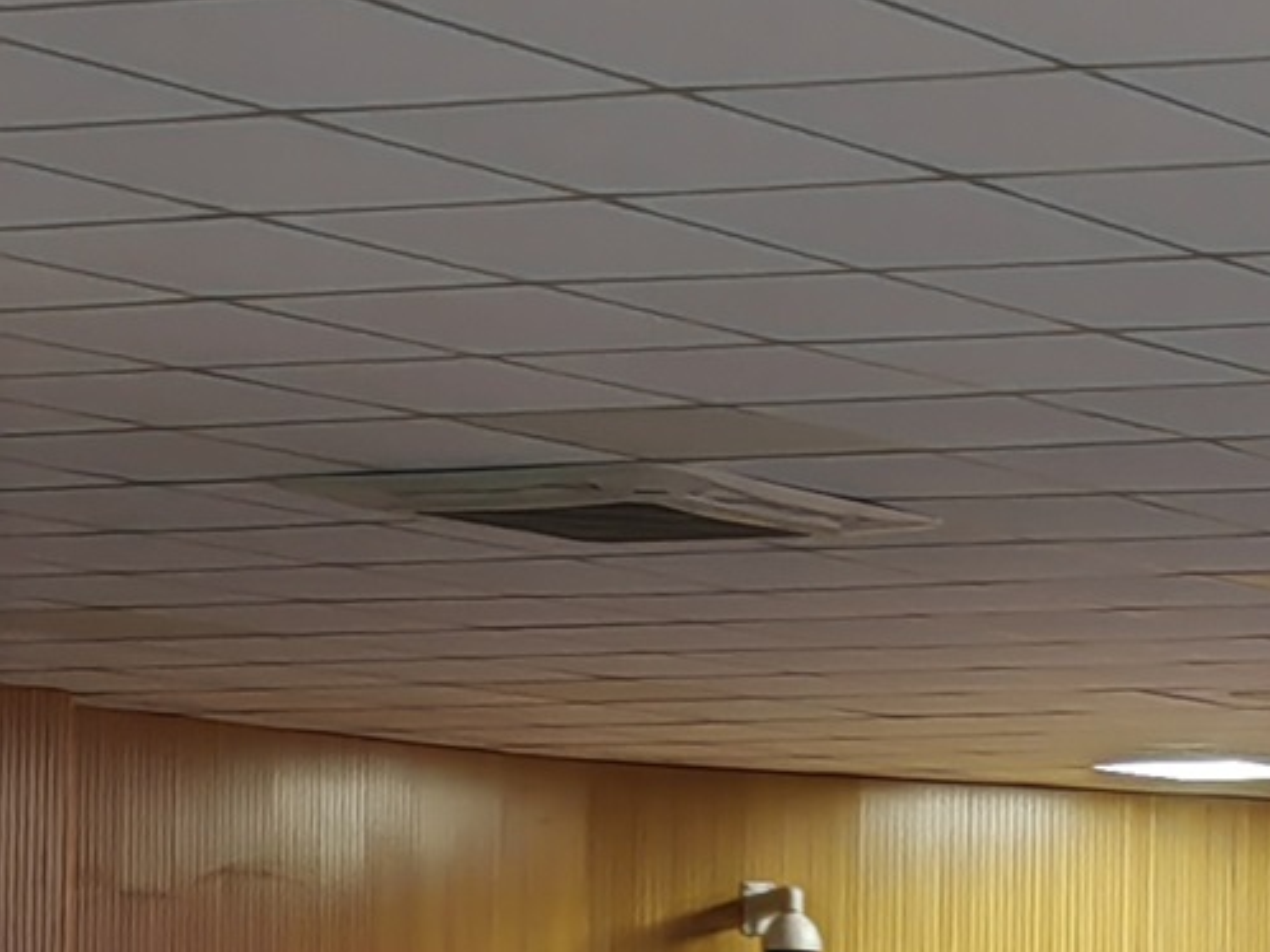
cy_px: 1022
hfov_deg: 11.8
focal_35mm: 133
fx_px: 4878
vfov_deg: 11.0
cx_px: 3122
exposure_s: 1/100
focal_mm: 5.54
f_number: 1.8
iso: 100
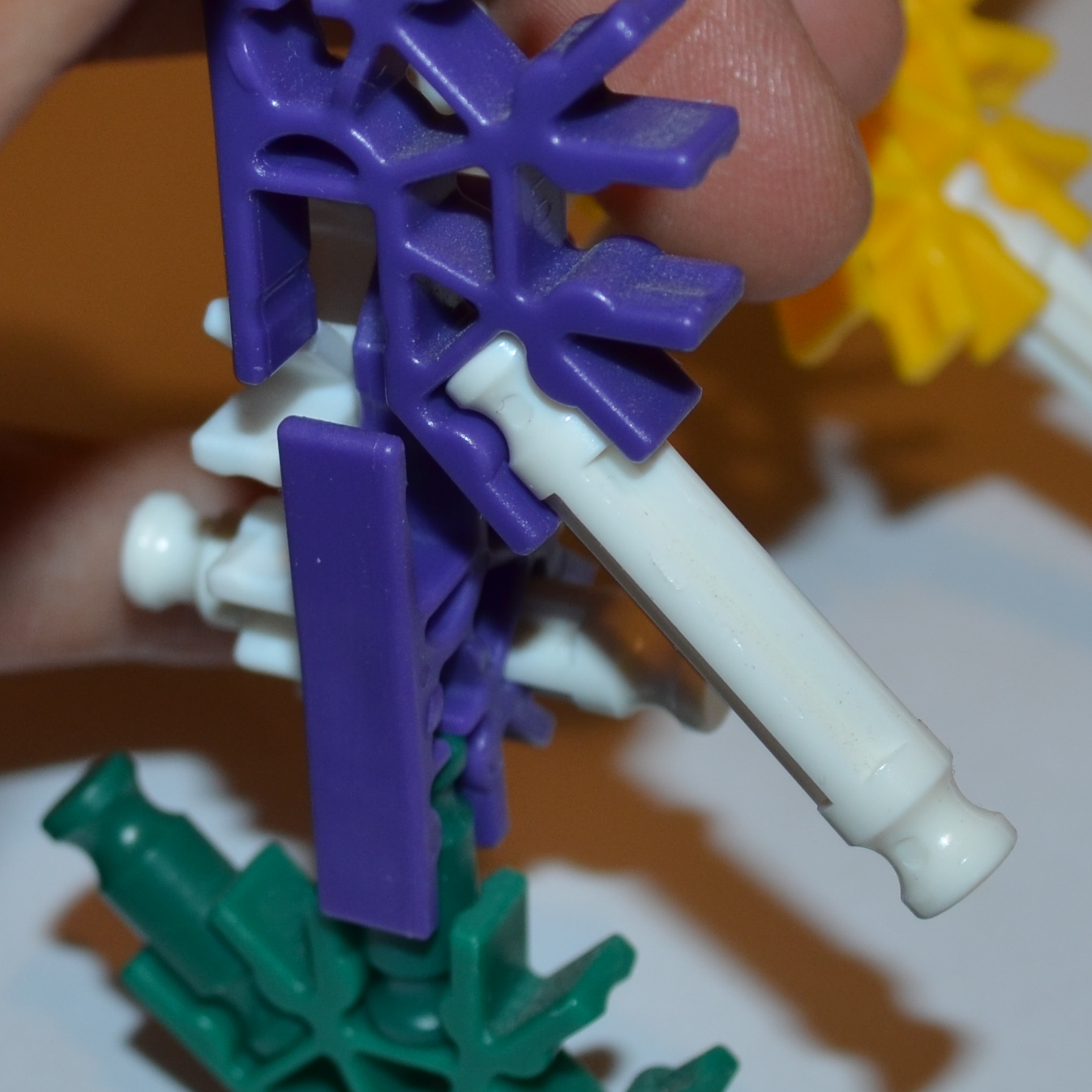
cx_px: 225
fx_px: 4319
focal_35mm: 121
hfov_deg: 14.3
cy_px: 358
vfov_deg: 14.4
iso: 200
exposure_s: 1/30
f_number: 5.6
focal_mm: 26
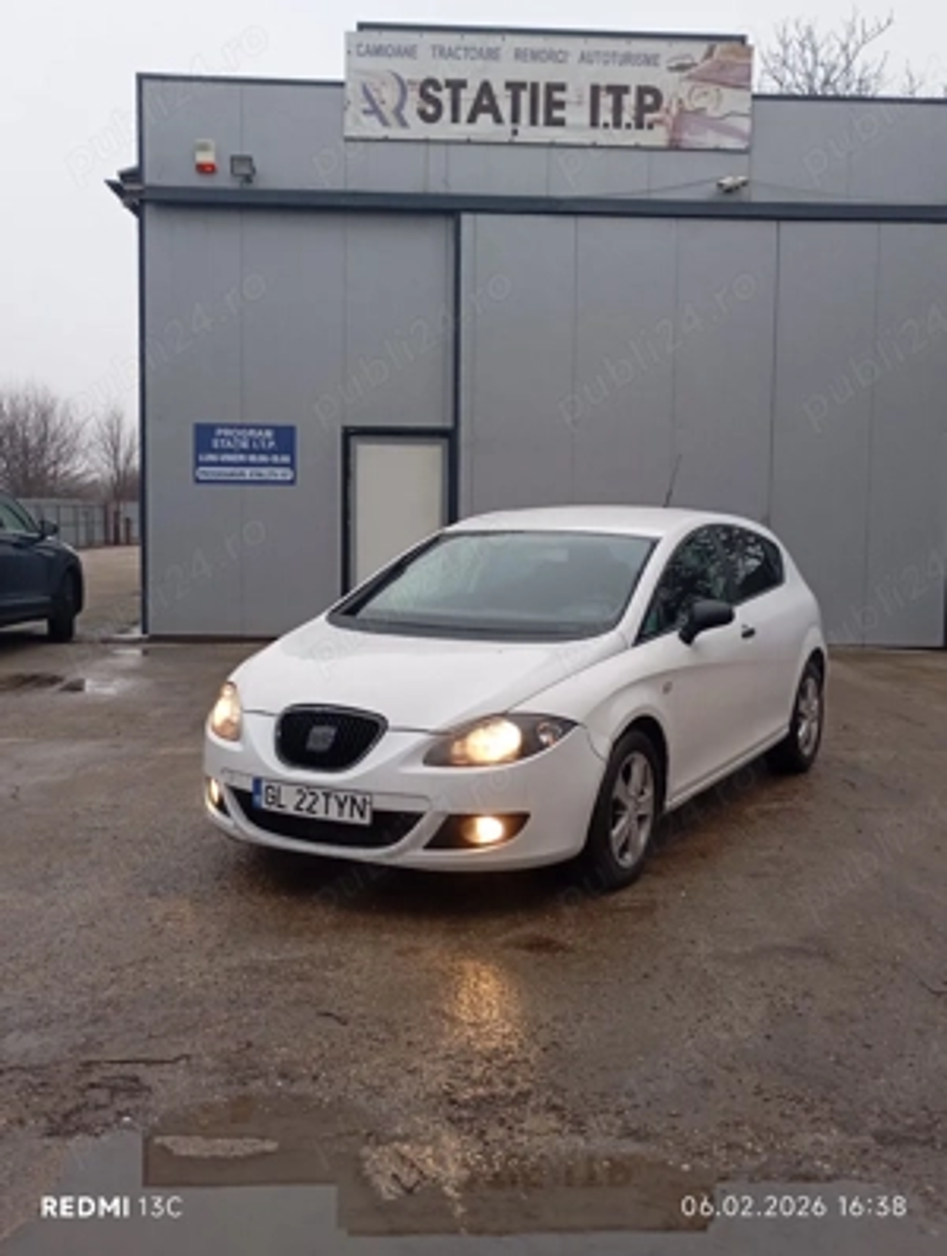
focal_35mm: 36
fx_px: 1309
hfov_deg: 39.8
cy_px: 628
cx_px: 474
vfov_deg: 51.3
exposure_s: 1/50
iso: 250
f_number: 1.8
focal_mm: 4.27
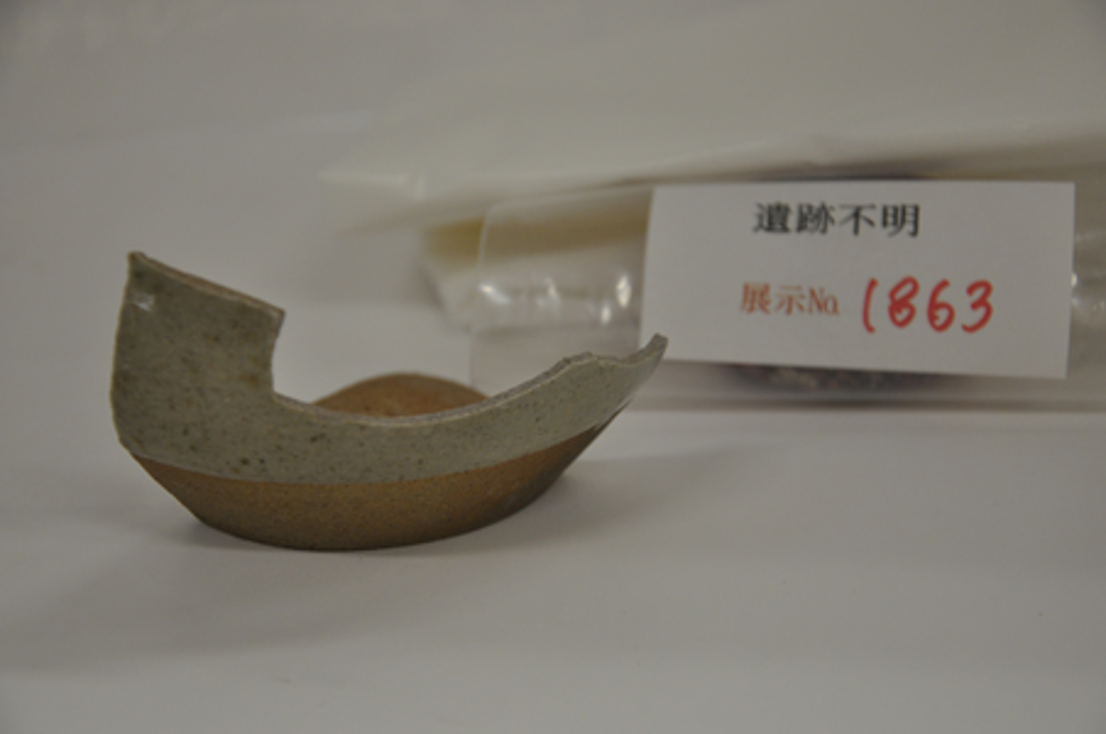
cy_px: 367
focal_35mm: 99
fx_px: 3037
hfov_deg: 20.6
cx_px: 553
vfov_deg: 13.8
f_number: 5.3
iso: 800
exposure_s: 1/160
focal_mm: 66
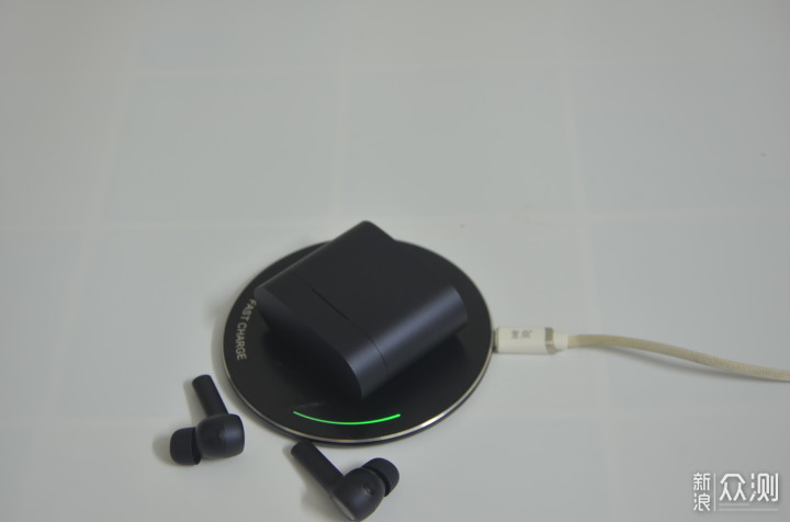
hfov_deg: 32.0
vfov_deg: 21.4
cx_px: 395
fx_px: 1379
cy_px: 261
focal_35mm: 63
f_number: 6.3
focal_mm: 42
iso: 100
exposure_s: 1/1.6
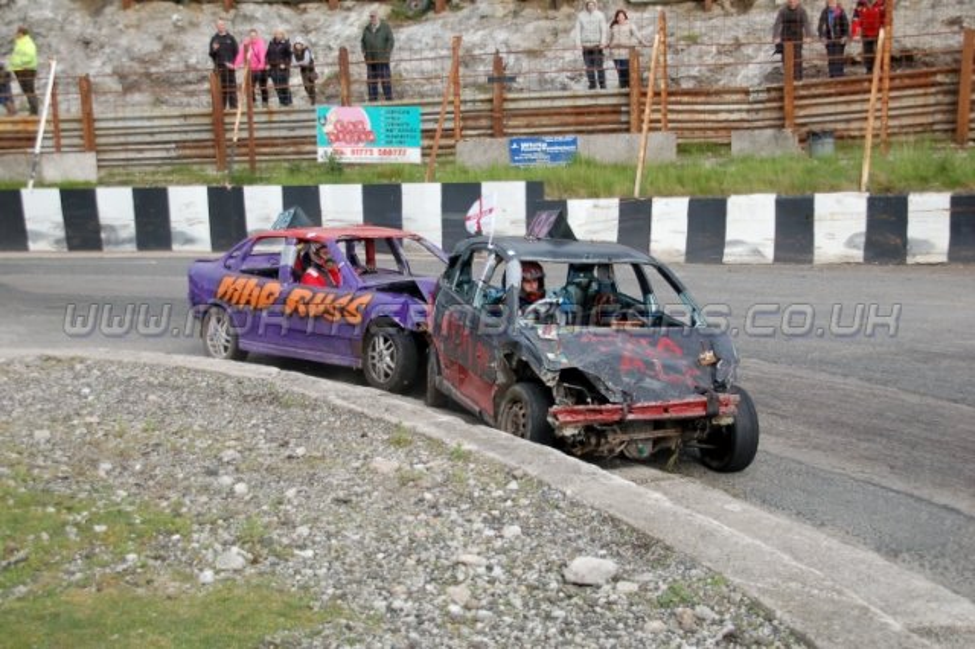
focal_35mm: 51
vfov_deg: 26.5
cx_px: 488
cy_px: 324
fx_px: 1380
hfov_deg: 38.9
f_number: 4.5
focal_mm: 34
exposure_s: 1/1000
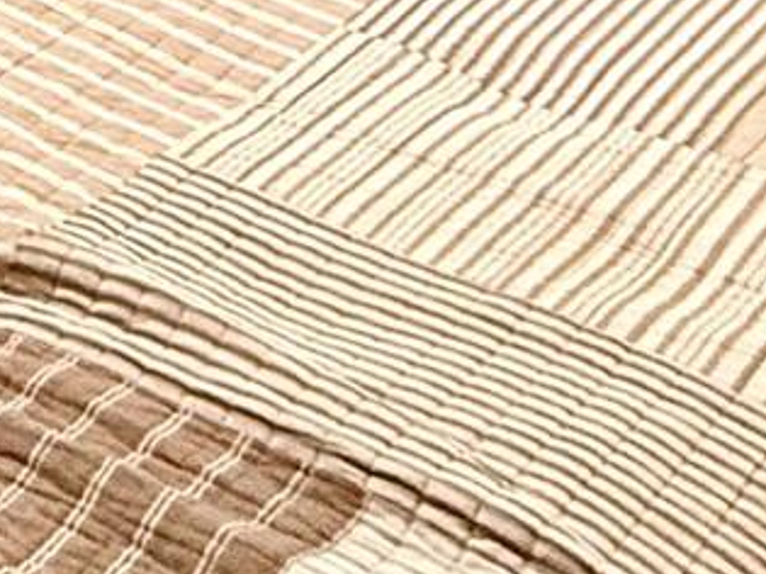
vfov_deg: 12.5
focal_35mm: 91
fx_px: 2013
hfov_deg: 16.5
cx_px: -754
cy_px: -822
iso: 500
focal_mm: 2.22
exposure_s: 1/60
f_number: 2.2
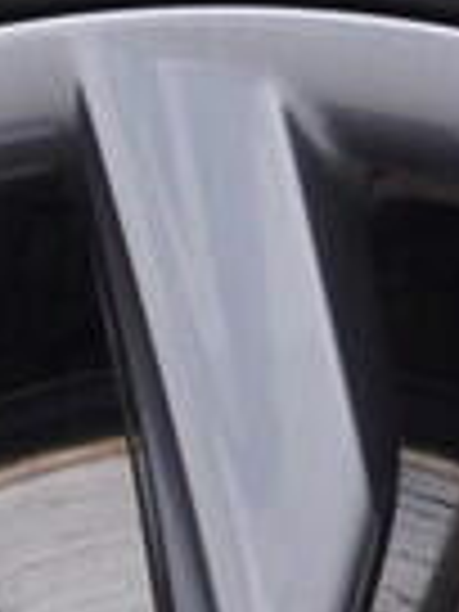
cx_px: 194
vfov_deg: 7.4
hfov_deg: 5.7
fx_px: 4597
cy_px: 1073
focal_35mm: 260
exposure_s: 1/50
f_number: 3.2
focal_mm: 24
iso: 125
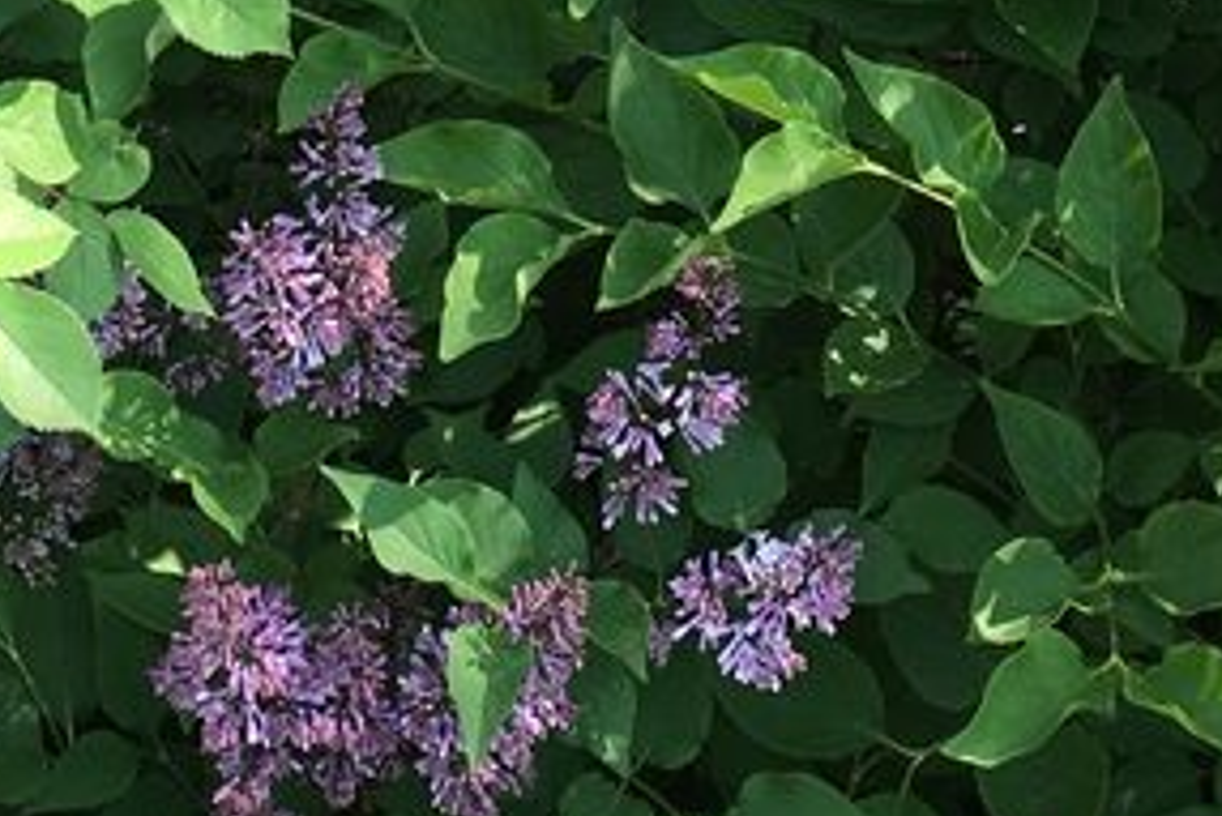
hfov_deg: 18.9
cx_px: 513
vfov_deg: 11.7
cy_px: -701
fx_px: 3668
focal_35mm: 108
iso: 25
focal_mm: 4.15
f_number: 2.2
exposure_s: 1/254
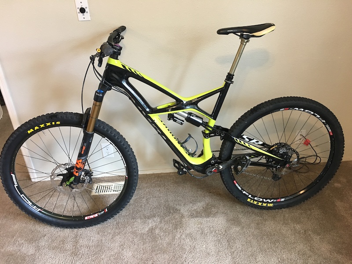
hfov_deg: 61.7
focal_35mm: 29
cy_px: 132
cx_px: 176
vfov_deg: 48.2
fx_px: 295
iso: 125
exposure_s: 1/30
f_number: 2.2
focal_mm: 4.15
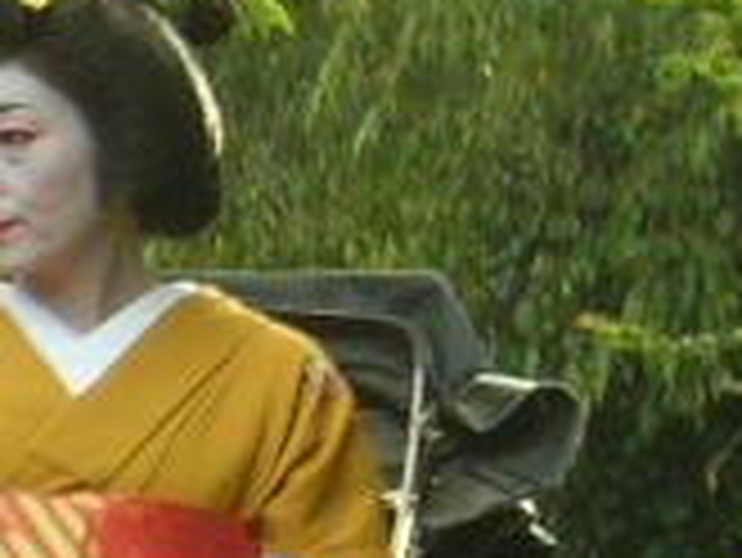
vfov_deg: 2.3
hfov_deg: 3.0
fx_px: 13986
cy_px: 400
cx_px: -1007
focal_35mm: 652
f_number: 4.9
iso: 50
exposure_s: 1/24
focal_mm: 17.4
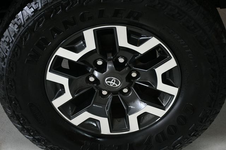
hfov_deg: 27.0
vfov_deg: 18.2
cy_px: 75
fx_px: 471
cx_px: 113
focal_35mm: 75
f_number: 4.8
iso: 1800
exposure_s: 1/125
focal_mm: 50
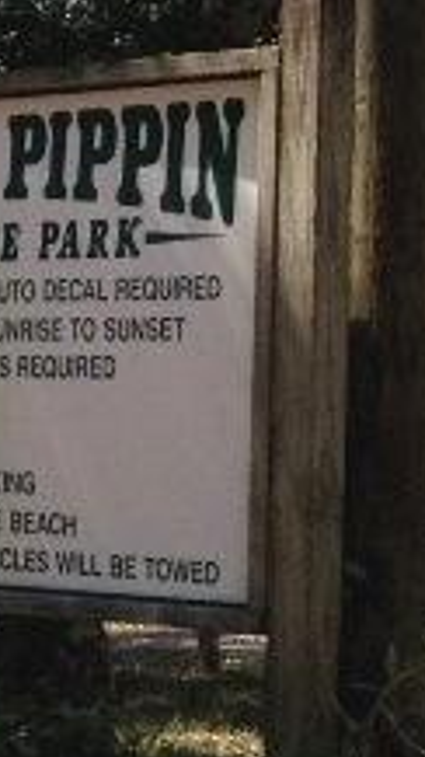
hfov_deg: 5.8
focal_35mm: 180
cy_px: 546
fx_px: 3608
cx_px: -1223
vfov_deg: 11.9
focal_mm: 4.28
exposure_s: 1/975
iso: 50
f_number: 2.4
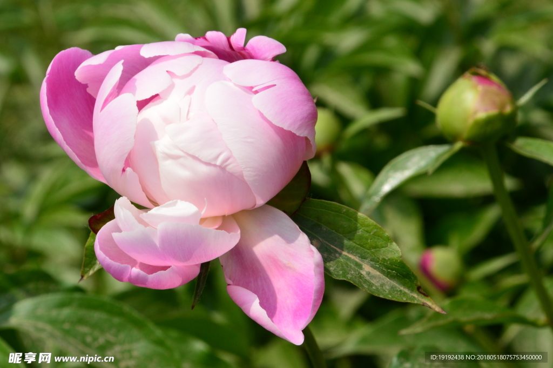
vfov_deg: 6.5
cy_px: 184
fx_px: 3223
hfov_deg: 9.8
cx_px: 276
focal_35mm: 210
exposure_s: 1/250
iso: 500
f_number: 20
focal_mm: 140
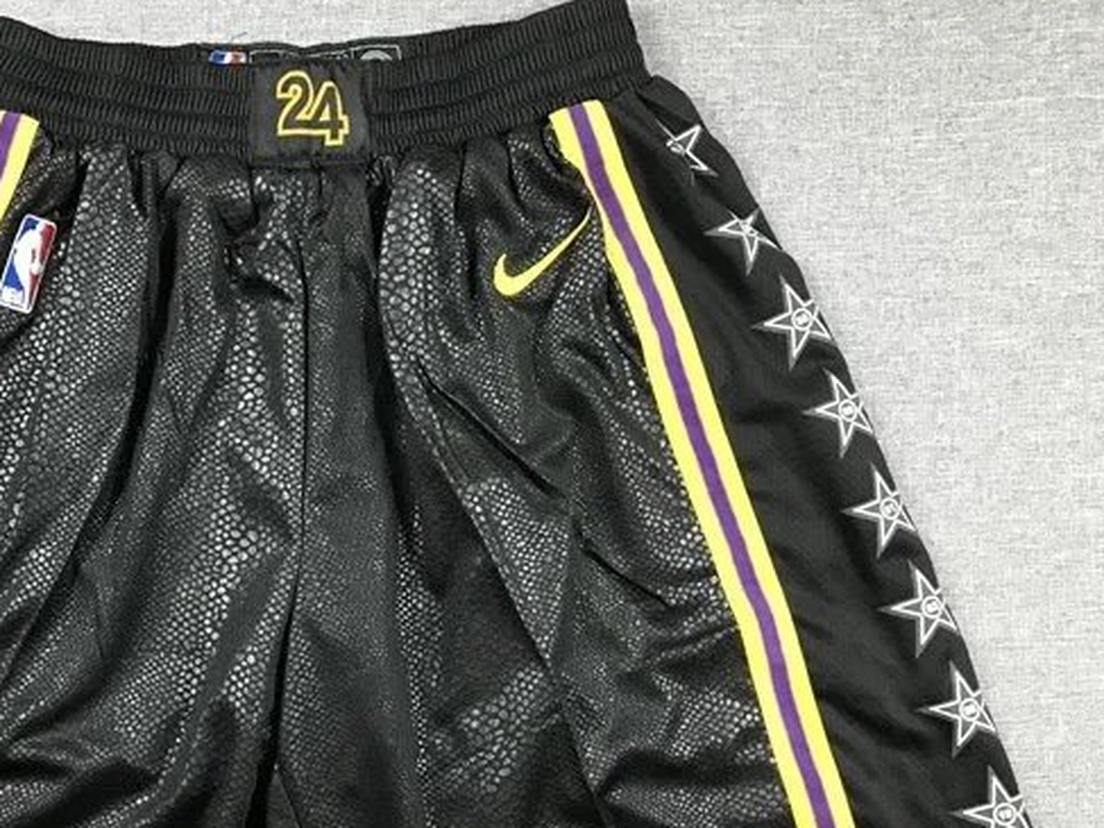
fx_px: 1467
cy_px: 558
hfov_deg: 40.2
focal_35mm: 46
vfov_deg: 31.2
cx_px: 283
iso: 32
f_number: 1.8
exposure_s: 1/33
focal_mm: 3.99
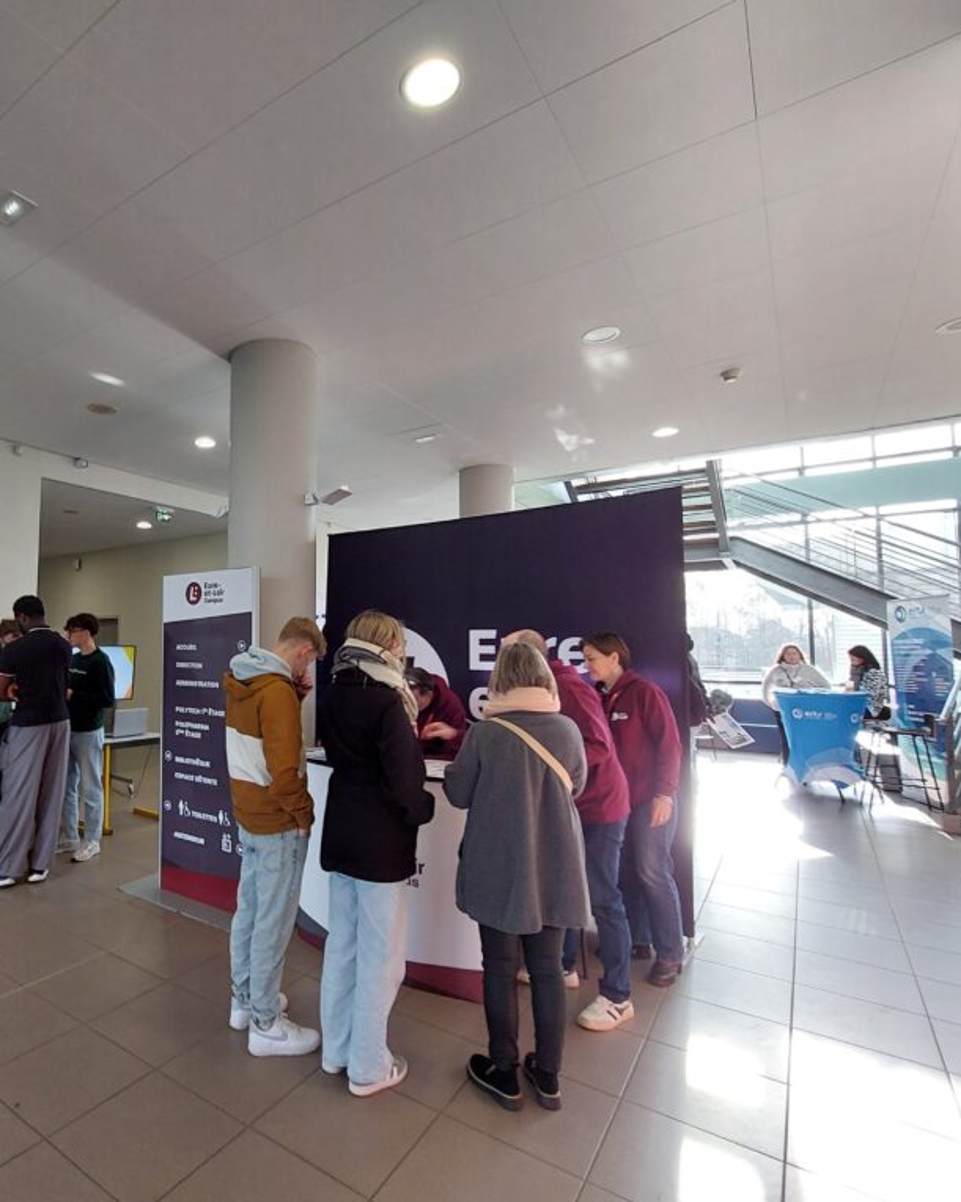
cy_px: 603
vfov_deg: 89.6
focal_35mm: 17
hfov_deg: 72.2
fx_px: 605
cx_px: 252
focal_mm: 1.74
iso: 80
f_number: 2.2
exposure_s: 1/100
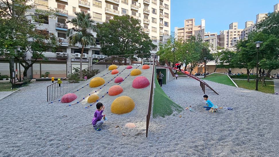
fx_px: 111
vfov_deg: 70.4
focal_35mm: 15
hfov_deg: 103.0
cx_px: 137
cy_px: 72
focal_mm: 2.2
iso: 50
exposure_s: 1/868
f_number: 2.2
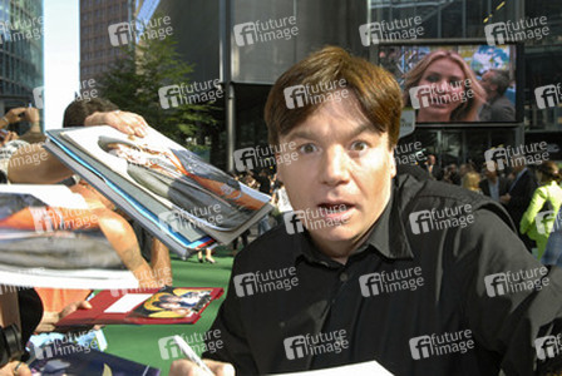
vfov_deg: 40.1
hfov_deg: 57.2
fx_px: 516
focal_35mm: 33
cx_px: 281
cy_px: 188
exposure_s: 1/125
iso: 400
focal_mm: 22
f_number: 9
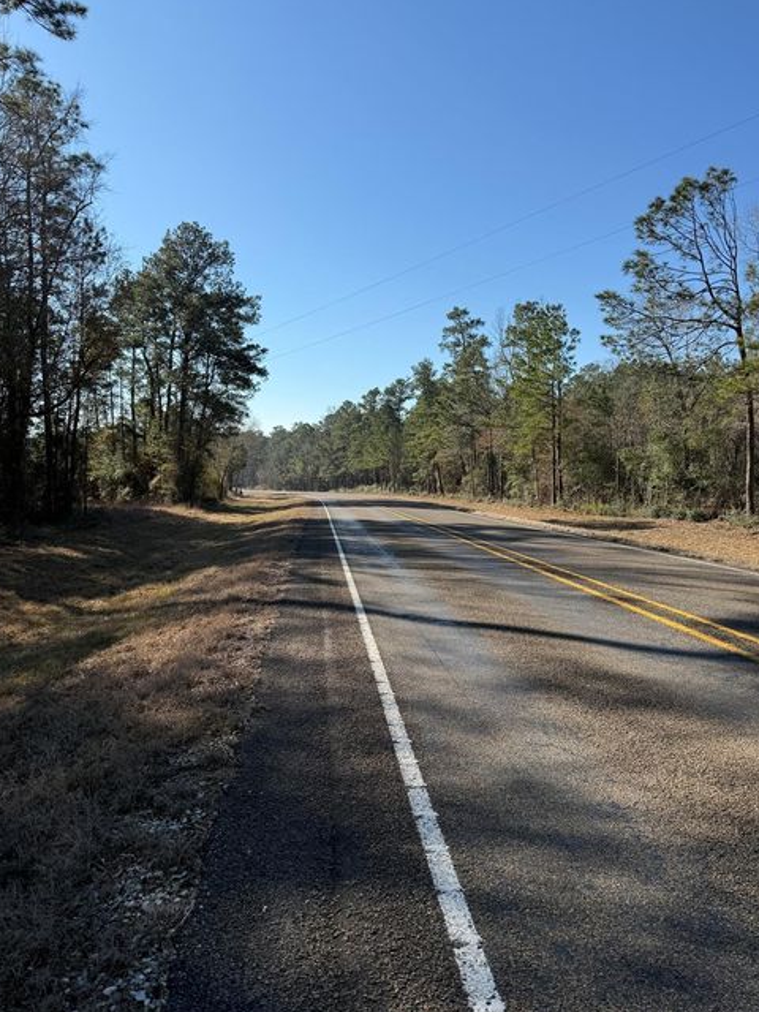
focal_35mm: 25
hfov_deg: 54.9
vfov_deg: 69.4
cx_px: 370
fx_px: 731
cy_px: 496
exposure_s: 1/3953
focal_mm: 6.76
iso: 80
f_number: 1.78
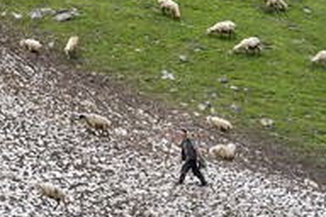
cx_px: -7
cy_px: 41
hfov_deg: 4.7
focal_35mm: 438
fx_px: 3966
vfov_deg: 3.1
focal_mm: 200
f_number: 9
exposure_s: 1/250
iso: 320
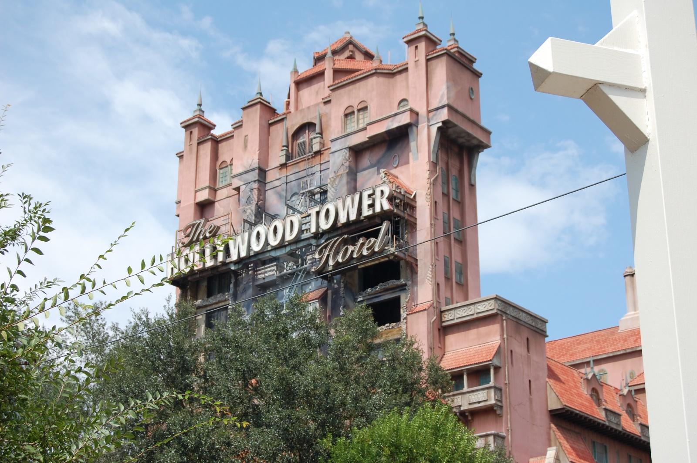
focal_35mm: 69
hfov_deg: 29.3
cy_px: 232
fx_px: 1334
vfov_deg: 19.7
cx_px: 348
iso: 200
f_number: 10
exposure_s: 1/400
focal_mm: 46
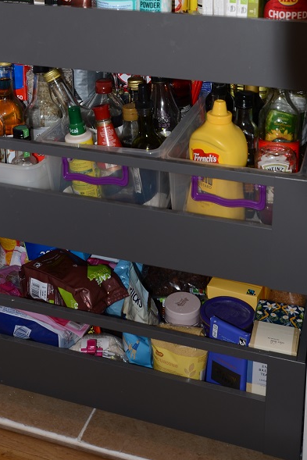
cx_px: 134
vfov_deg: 34.2
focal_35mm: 55
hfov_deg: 24.6
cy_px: 45
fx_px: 703
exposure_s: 1/60
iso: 100
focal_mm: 20
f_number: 3.5
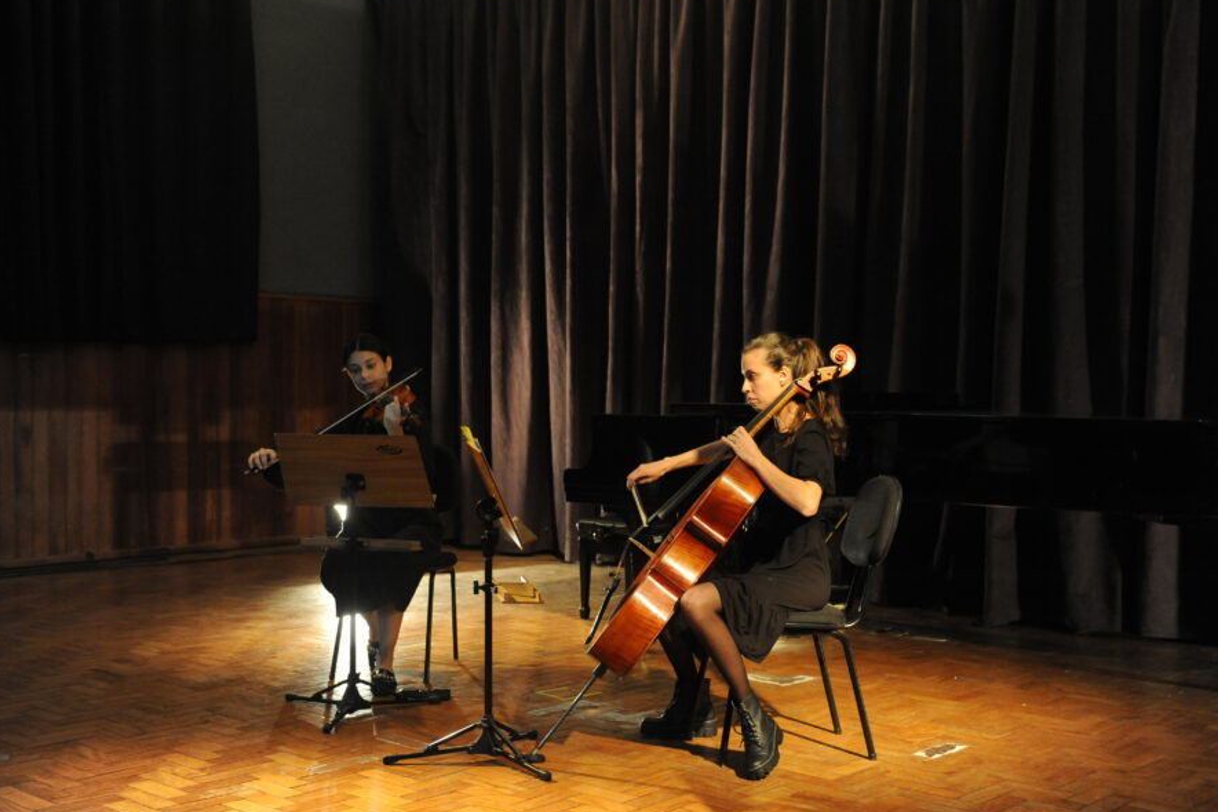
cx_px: 690
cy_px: 450
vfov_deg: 30.5
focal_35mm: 44
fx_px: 1488
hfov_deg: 44.4
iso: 3200
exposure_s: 1/180
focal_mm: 38
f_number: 3.3
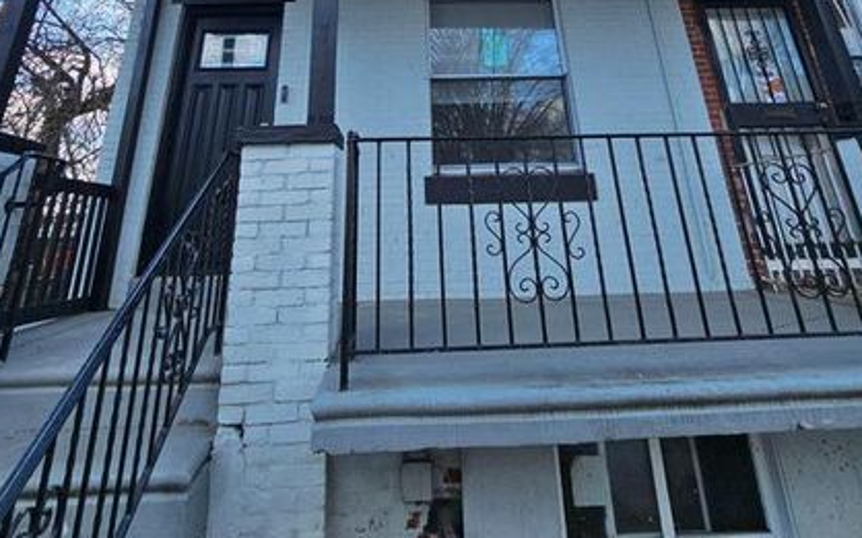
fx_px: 517
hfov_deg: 79.7
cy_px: -61
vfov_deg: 42.5
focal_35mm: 22
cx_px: 425
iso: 50
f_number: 2.2
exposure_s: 1/489
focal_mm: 2.2
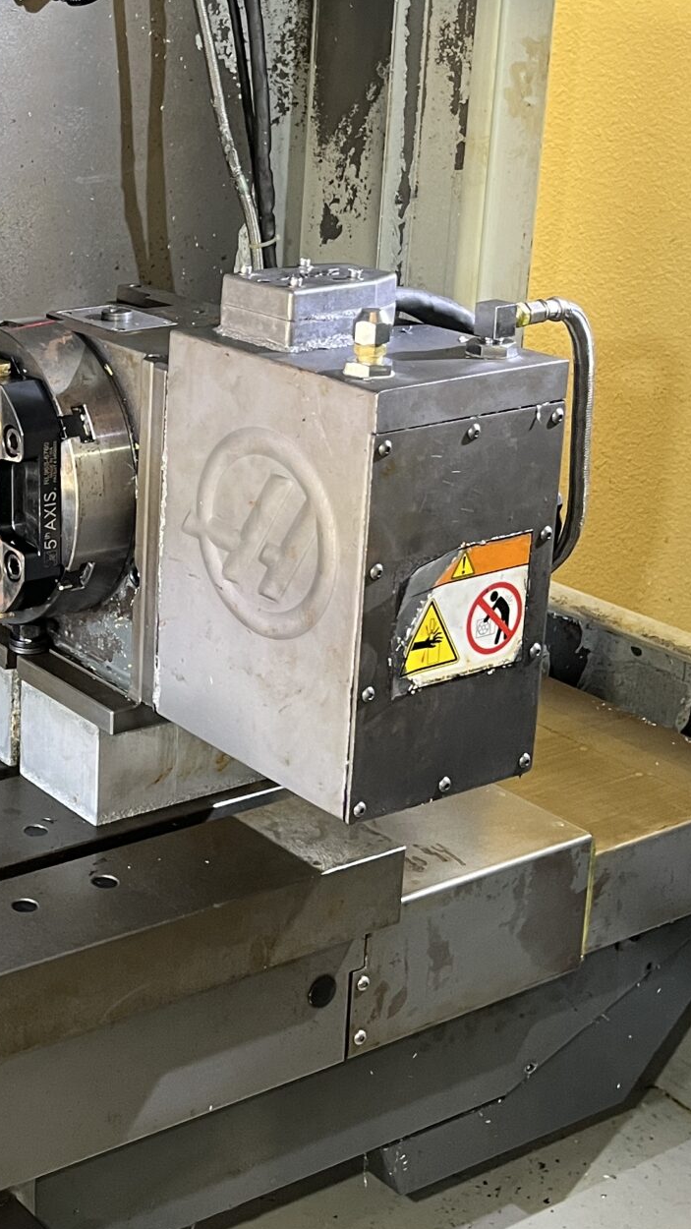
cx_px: -61
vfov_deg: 35.8
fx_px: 1890
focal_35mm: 58
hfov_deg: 19.9
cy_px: 469
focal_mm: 5.1
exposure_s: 1/60
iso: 125
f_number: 1.6
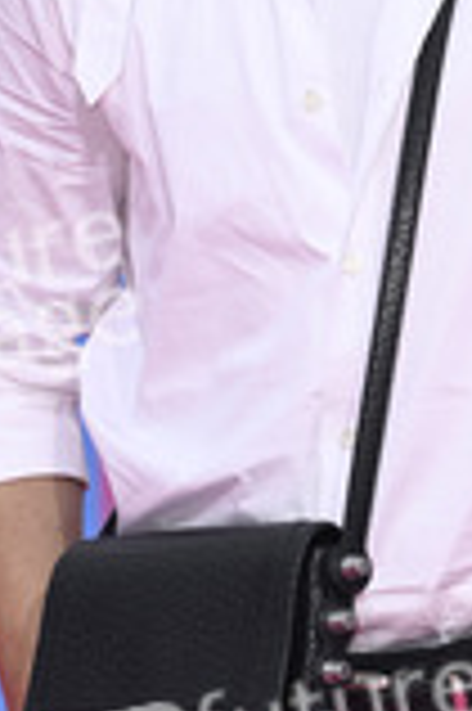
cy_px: 94
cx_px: 400
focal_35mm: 368
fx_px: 7253
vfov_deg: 5.6
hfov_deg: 3.7
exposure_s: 1/250
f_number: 6.3
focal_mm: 145
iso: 250
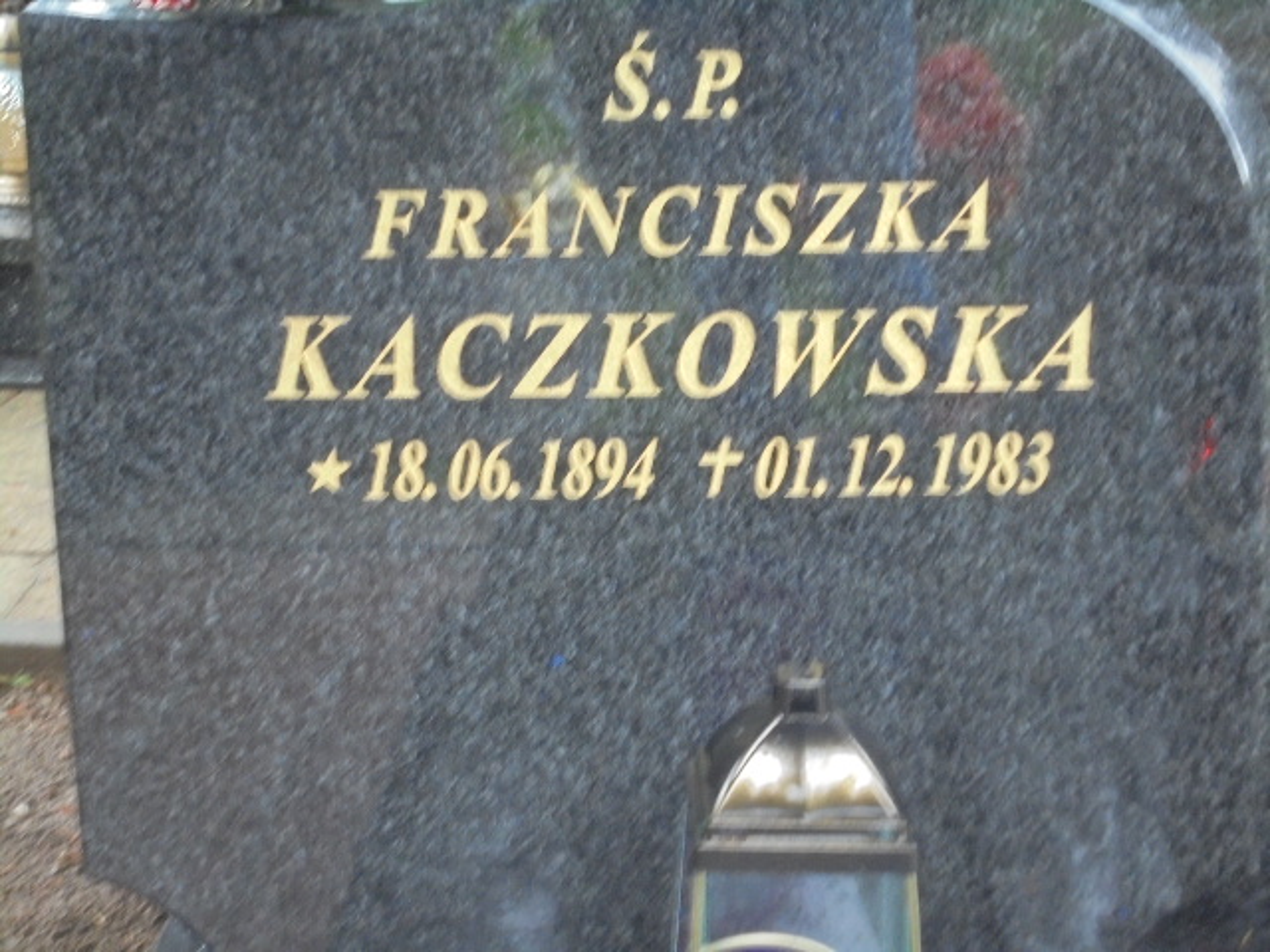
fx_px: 2678
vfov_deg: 20.2
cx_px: 635
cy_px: 476
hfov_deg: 26.7
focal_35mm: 73
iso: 400
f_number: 6.1
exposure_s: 1/10
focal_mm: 13.1
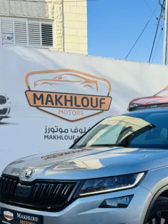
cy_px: 198
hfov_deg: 32.7
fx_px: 285
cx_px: 110
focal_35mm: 44
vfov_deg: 40.0
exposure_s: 1/1637
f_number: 1.78
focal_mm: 6.76
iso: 80
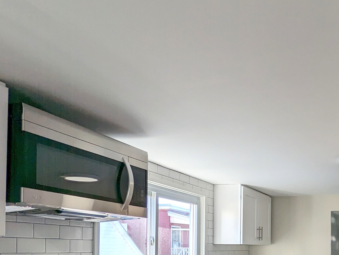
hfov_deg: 46.2
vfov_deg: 36.5
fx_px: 353
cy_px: 242
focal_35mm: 36
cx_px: 307
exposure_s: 1/251
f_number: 2.2
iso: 51
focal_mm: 2.35
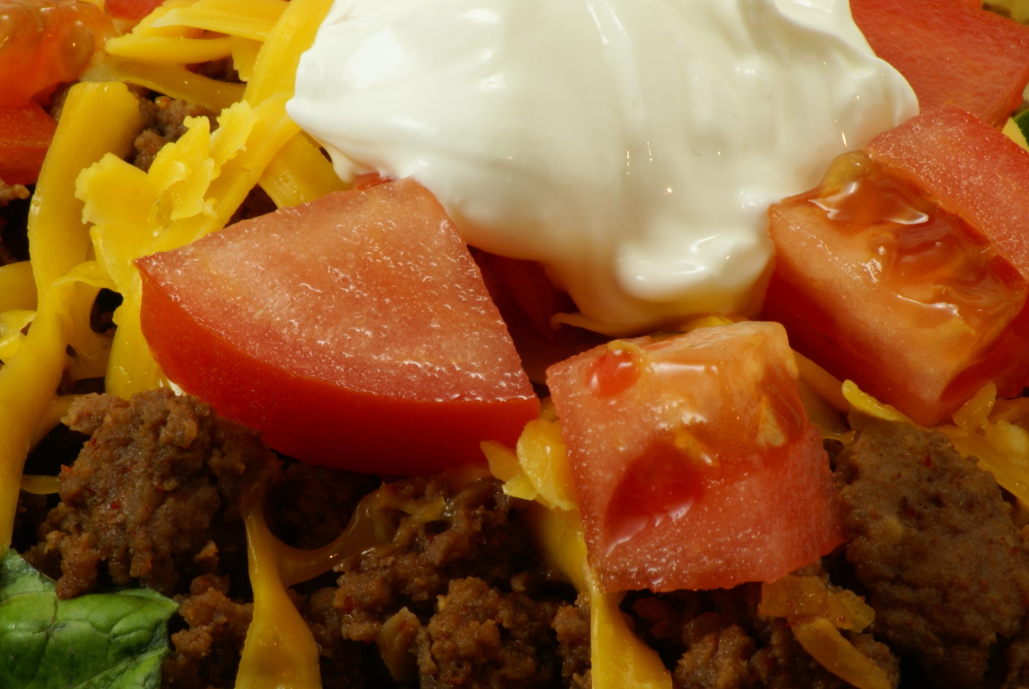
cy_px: 388
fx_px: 11420
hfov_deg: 5.2
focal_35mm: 399
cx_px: 485
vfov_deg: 3.5
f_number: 32
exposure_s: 4
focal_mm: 180
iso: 100
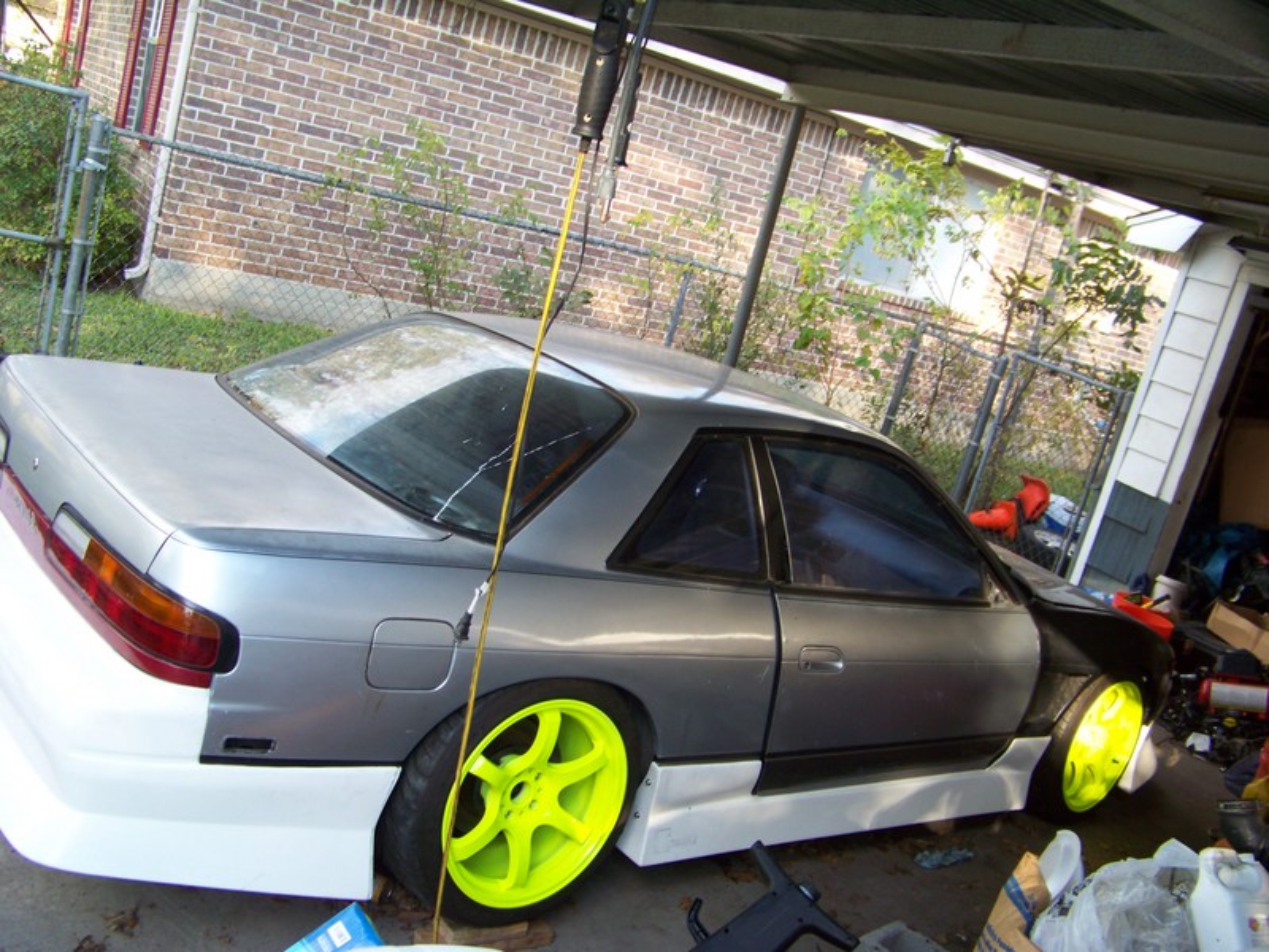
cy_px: 476
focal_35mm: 36
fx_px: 1320
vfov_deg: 39.7
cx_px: 634
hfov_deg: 51.4
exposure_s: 1/100
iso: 68
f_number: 2.8
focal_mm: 5.85
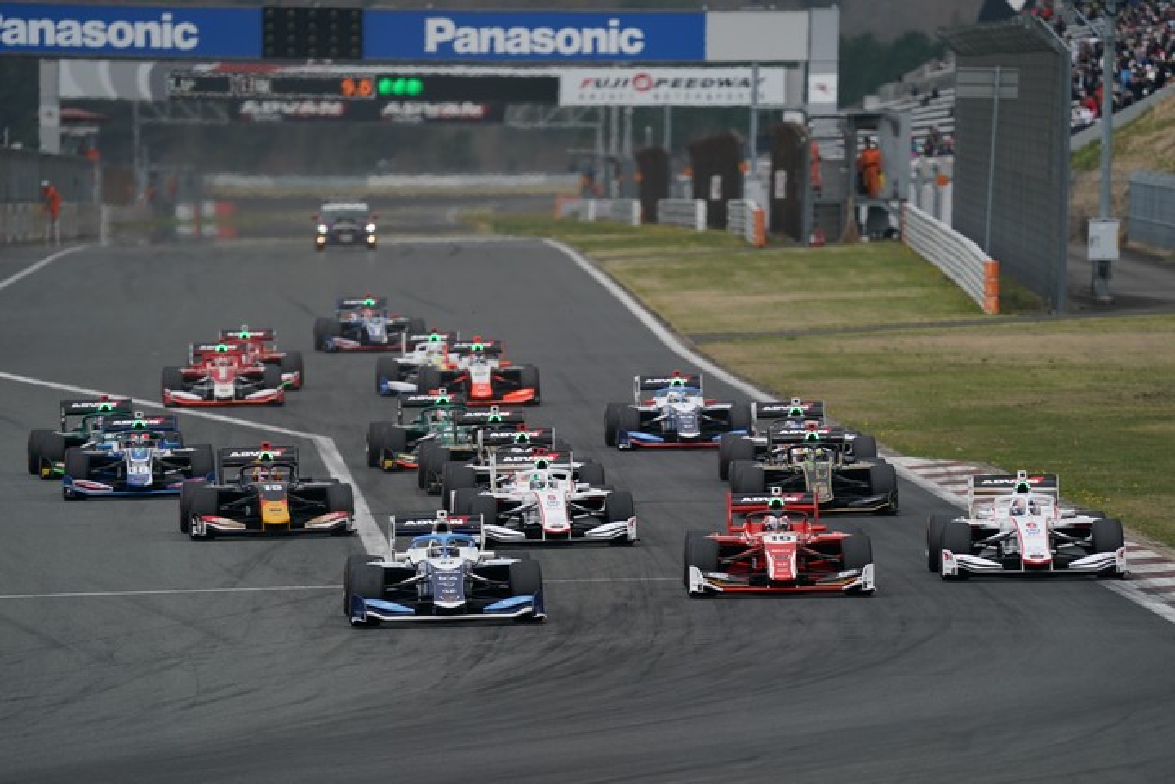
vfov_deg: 2.3
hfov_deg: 3.4
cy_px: 392
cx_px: 588
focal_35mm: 600
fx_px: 19582
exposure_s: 1/800
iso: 320
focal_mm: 600
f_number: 6.3
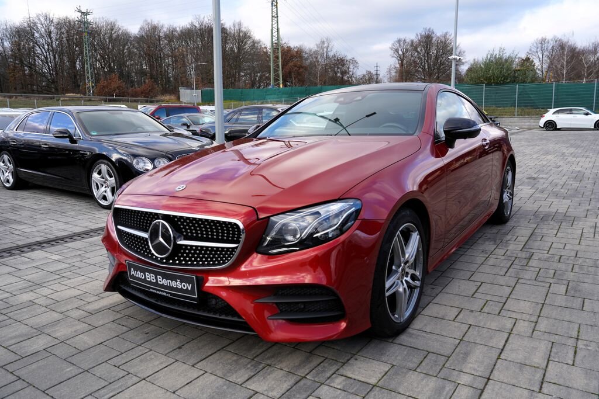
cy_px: 200
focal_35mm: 27
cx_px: 300
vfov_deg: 47.9
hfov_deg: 67.4
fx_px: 449
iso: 100
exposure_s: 1/125
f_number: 5.6
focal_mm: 27
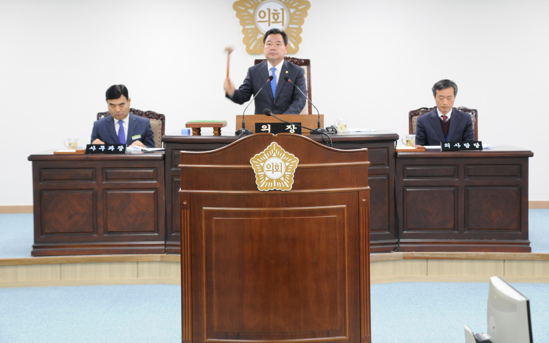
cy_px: 159
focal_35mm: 74
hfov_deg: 27.8
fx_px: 1107
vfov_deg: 17.6
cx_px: 274
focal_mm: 48
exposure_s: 1/30
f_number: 4.5
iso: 800
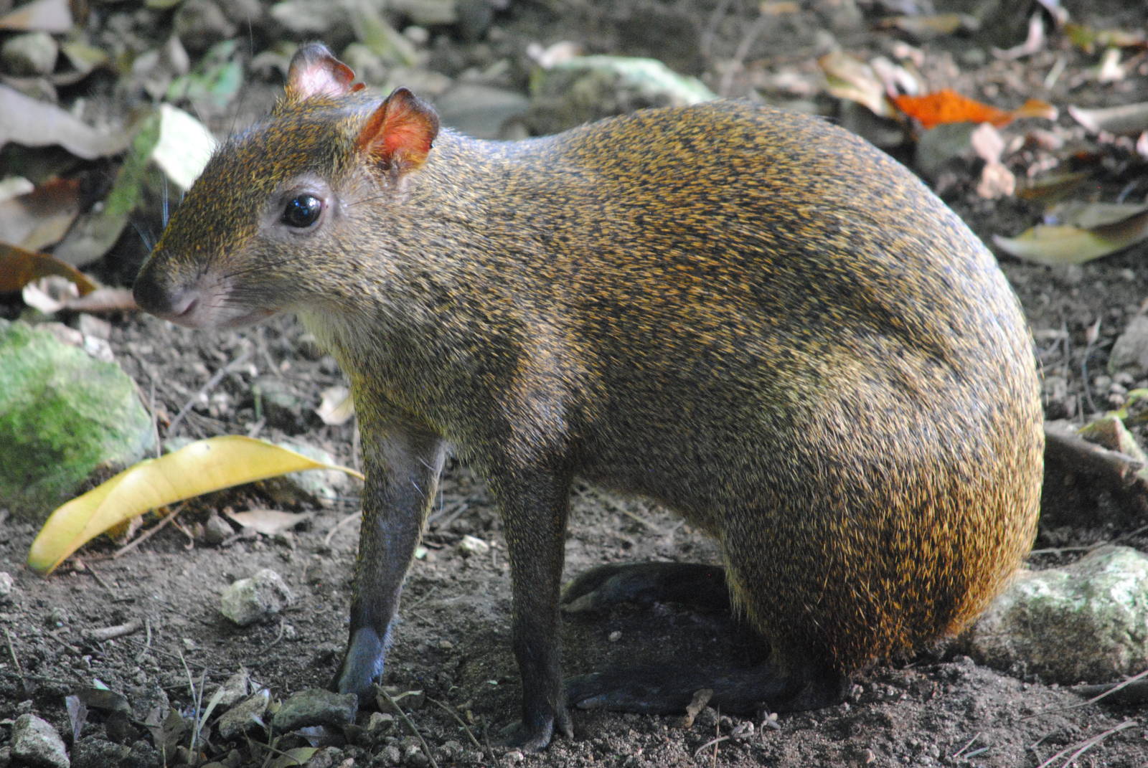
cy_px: 384
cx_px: 574
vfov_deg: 3.1
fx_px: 14367
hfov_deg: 4.6
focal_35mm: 450
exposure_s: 1/15
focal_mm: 300
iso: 1600
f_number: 5.6
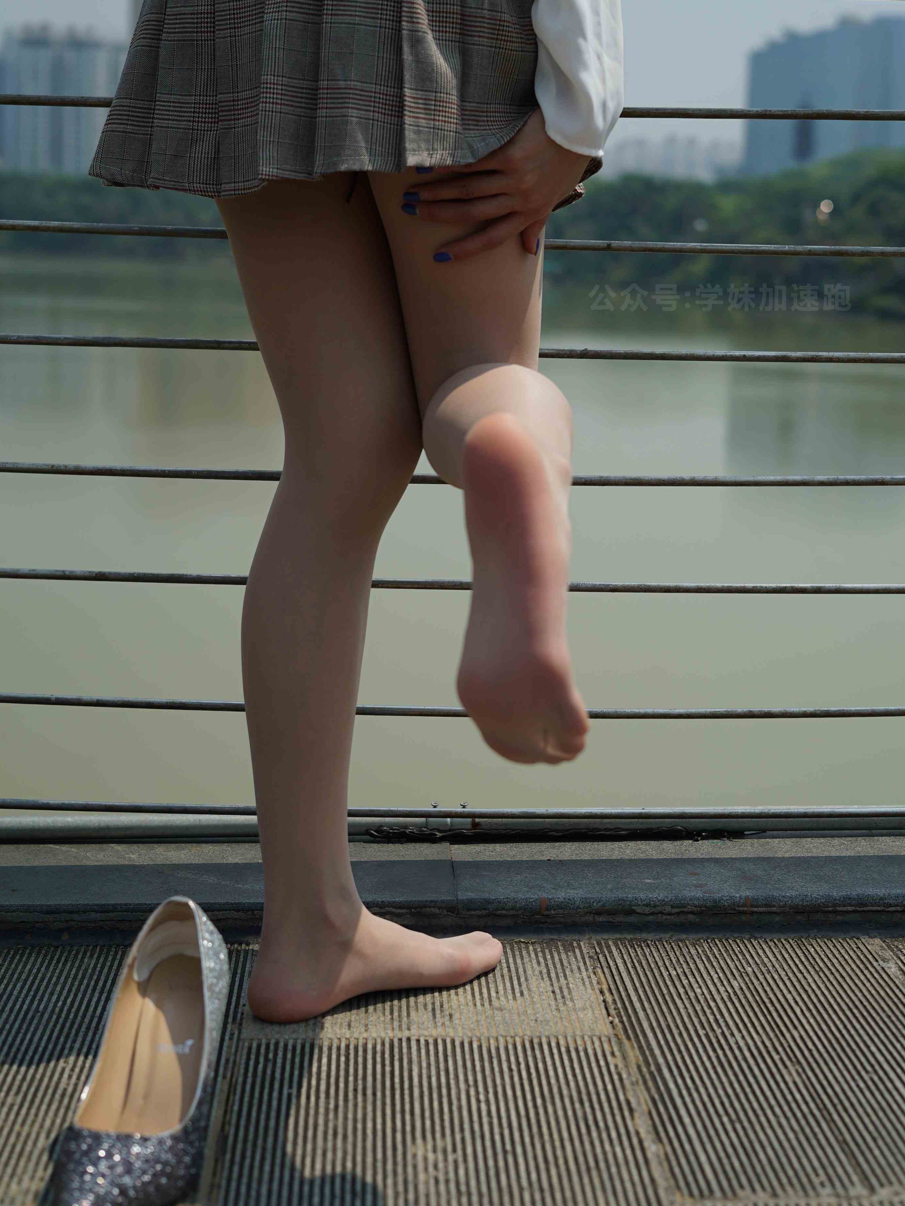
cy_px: 548
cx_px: 457
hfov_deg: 26.6
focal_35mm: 55
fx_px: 1917
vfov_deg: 34.9
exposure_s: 1/2000
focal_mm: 50
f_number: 4
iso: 100
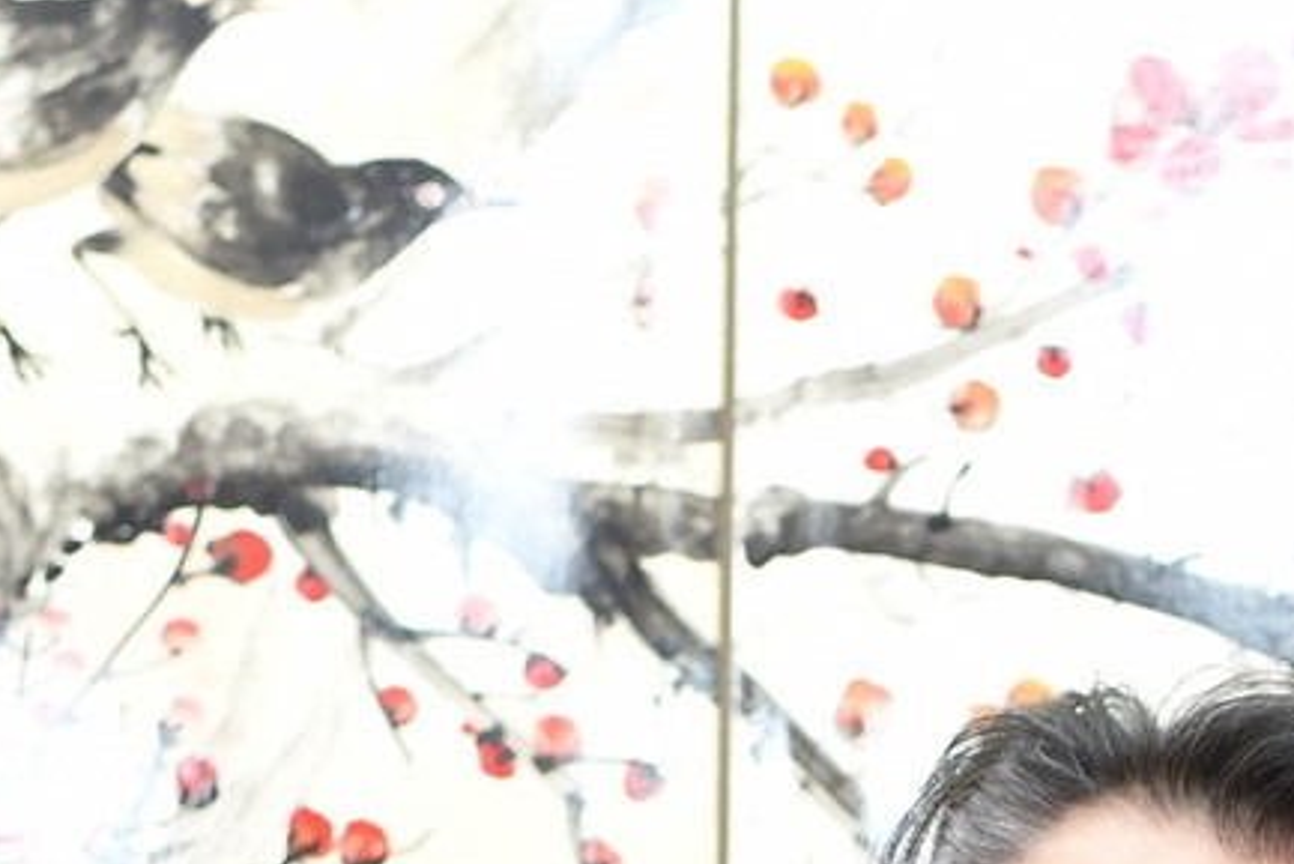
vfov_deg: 6.7
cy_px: 2215
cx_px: 1650
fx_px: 6975
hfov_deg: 10.4
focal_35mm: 194
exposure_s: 1/200
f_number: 4.5
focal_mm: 35
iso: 1000
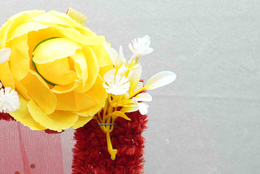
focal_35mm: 152
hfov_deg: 13.0
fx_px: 1098
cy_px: 268
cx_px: -93
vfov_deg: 8.8
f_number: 5.6
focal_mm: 43
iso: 320
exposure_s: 1/60
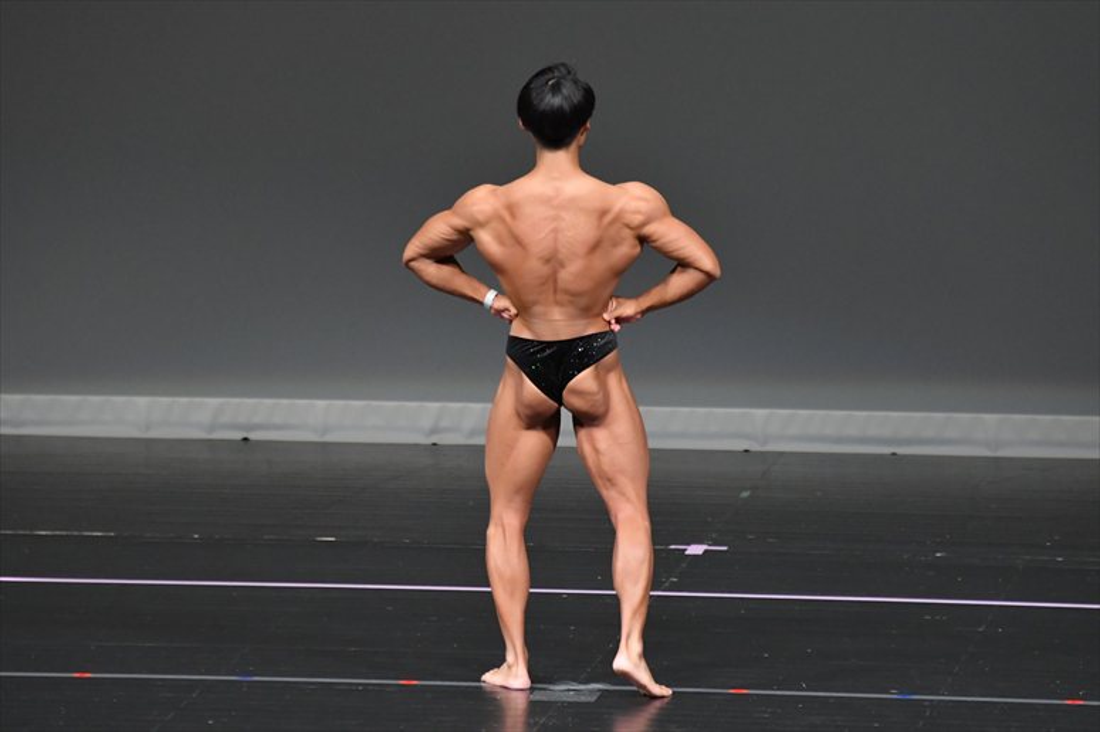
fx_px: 10537
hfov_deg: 6.0
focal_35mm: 345
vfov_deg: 4.0
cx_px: 550
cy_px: 366
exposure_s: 1/400
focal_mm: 230
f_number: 5.6
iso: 4000
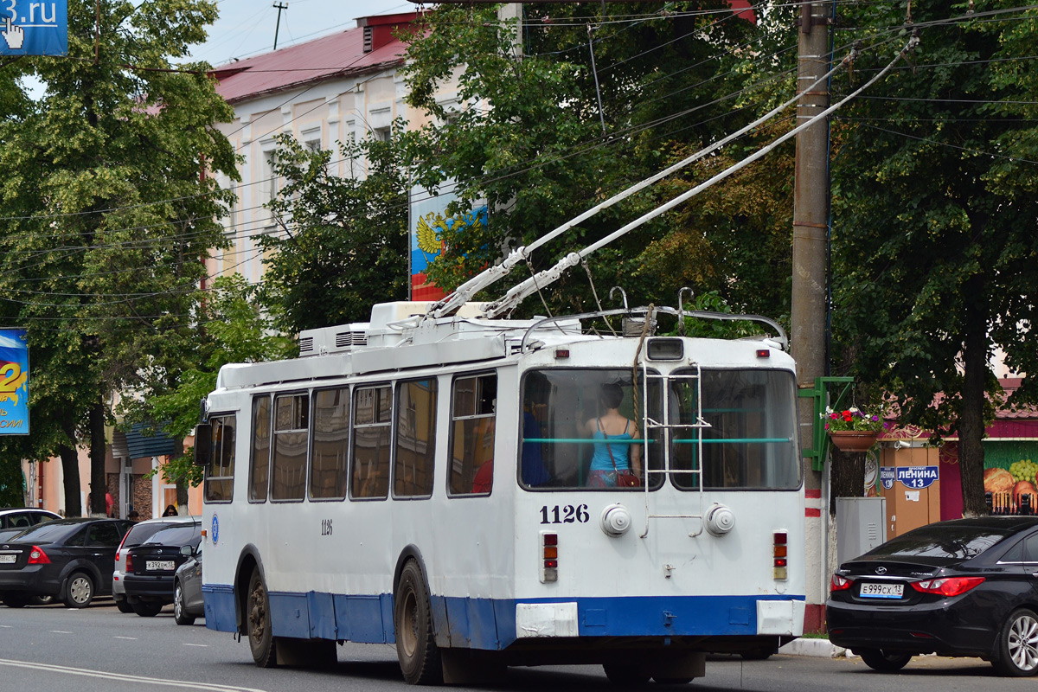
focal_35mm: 174
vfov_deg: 7.9
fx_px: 5017
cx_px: 519
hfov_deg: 11.8
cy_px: 346
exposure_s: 1/800
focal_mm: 116
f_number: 6.3
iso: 200
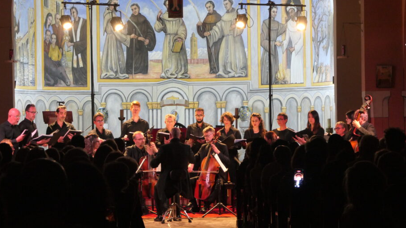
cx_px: 200
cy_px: 118
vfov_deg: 9.0
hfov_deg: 16.0
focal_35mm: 134
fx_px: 1442
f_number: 5.4
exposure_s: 1/20
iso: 1600
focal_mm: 41.7
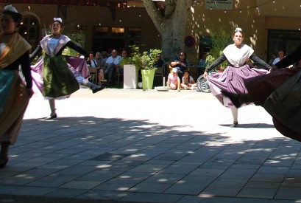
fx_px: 604
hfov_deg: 27.0
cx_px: 276
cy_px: 3
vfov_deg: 18.6
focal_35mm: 72
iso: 100
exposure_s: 1/160
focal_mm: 22
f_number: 6.3
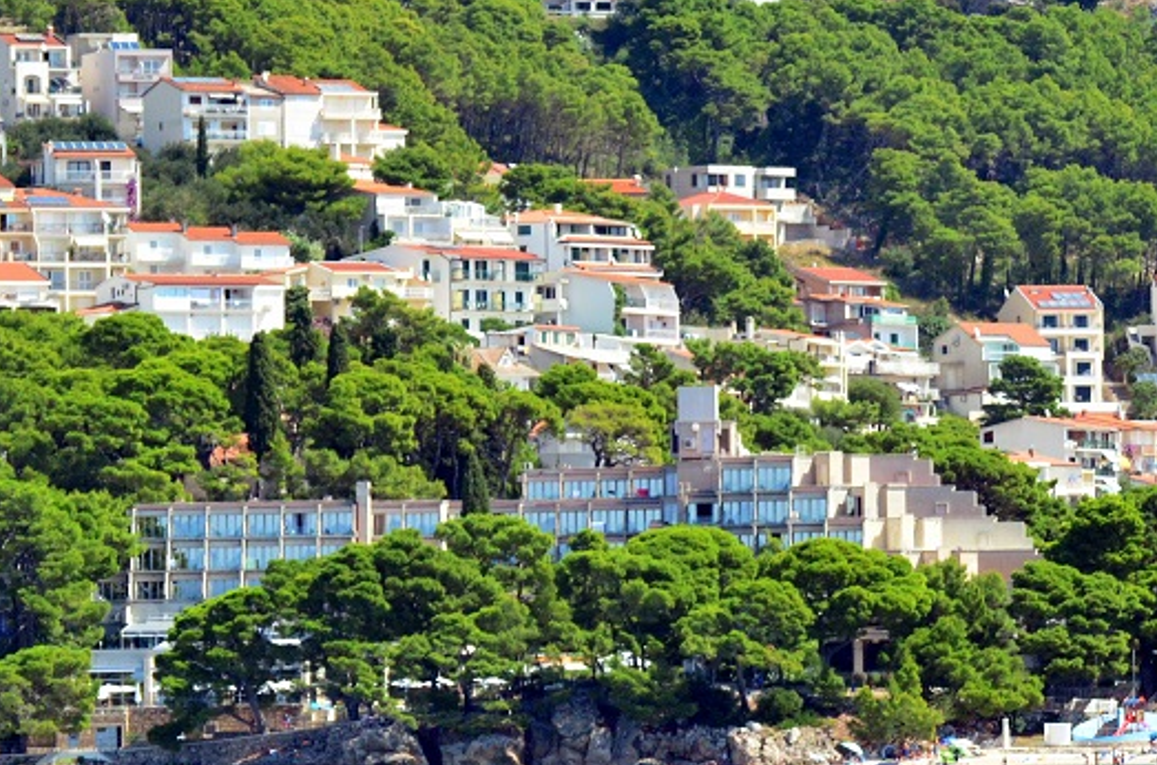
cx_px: 1024
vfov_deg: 3.9
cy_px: 239
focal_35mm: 350
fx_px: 11221
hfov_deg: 5.9
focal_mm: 122
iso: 2000
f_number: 5.6
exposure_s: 1/8000
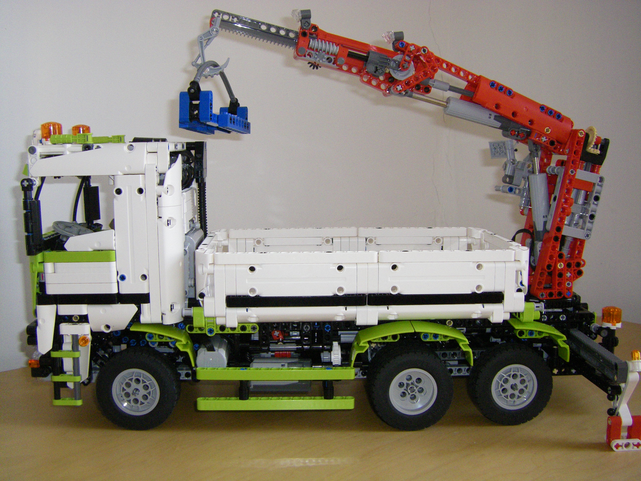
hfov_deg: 49.0
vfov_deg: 37.7
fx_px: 704
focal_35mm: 38
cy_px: 240
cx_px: 320
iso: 320
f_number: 3.5
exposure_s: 1/50
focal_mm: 6.3
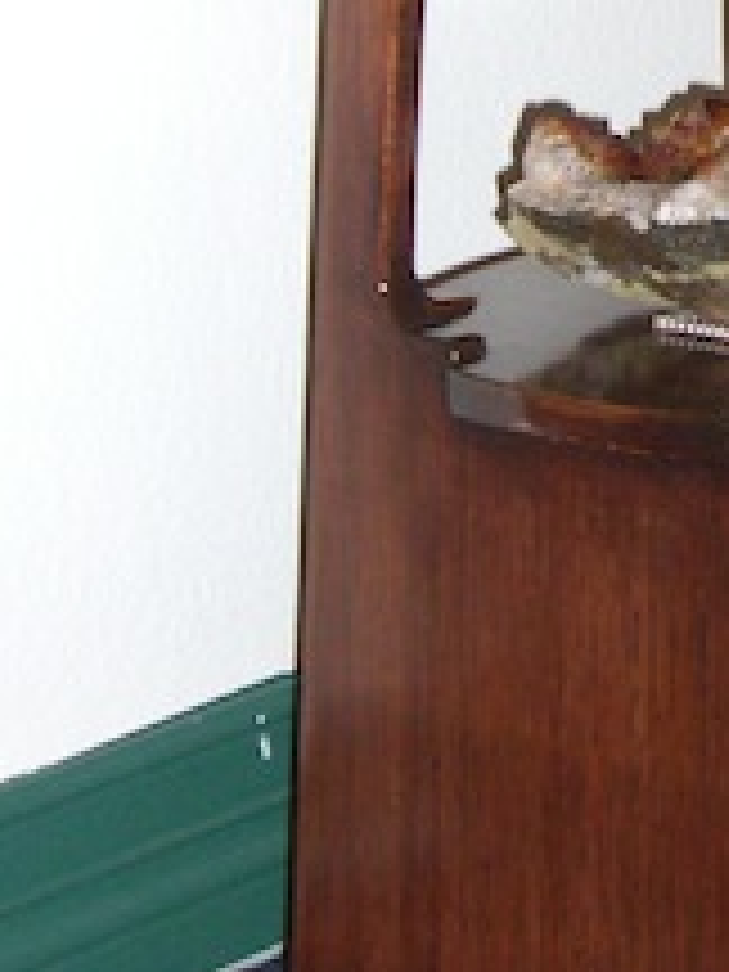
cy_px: -108
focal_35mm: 163
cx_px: 999
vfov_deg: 11.9
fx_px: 4577
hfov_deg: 8.9
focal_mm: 9
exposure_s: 1/60
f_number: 3.3
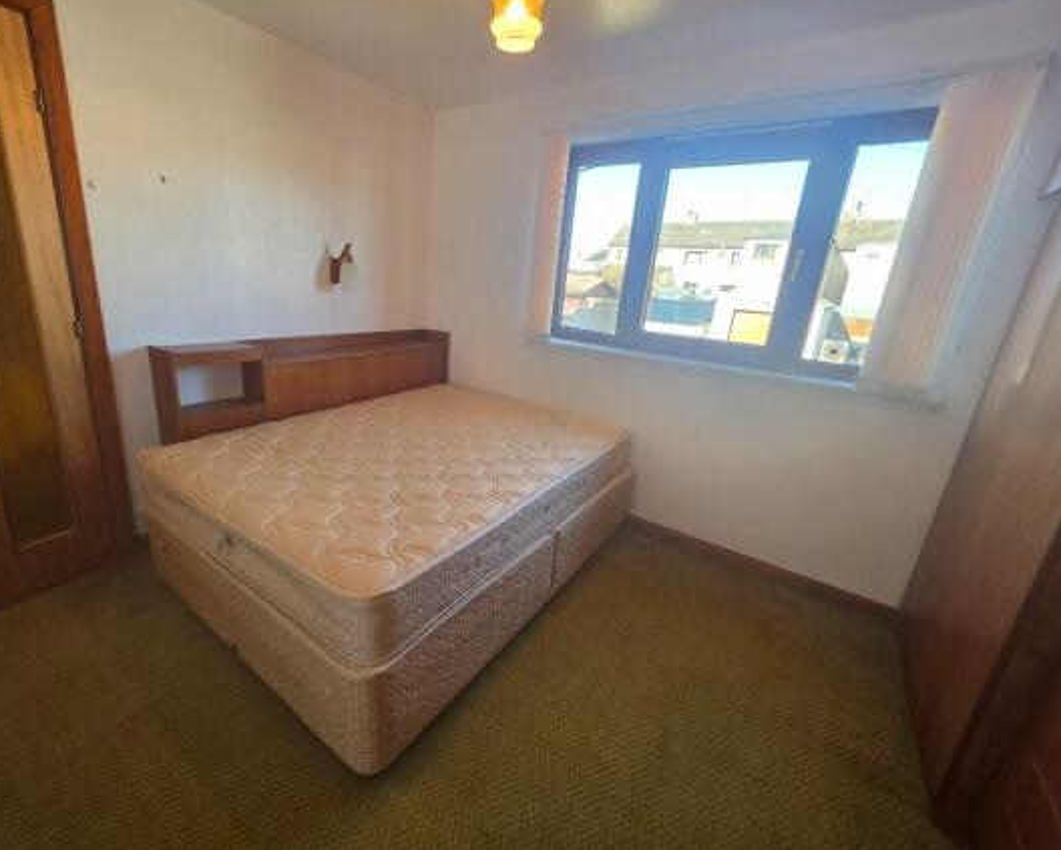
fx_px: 440
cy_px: 415
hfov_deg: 100.3
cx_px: 477
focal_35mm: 14
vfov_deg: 88.0
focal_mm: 2.2
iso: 80
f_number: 1.9
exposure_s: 1/100
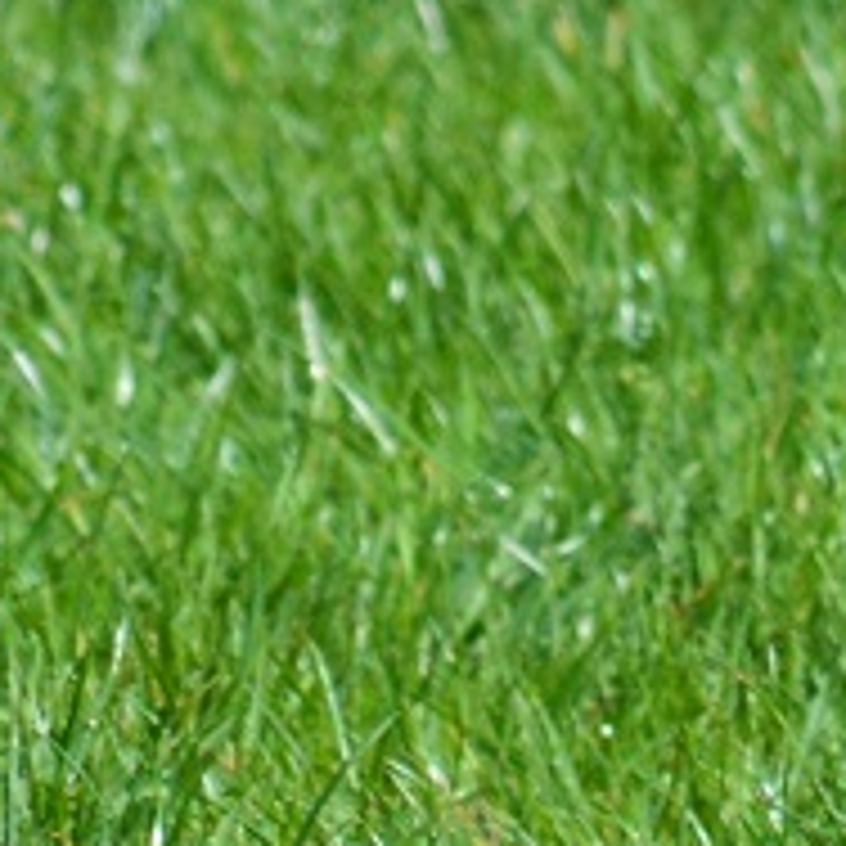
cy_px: -266
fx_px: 41107
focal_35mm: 1487
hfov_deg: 1.2
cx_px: 3236
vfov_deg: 1.2
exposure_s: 1/400
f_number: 11
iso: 400
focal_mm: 135
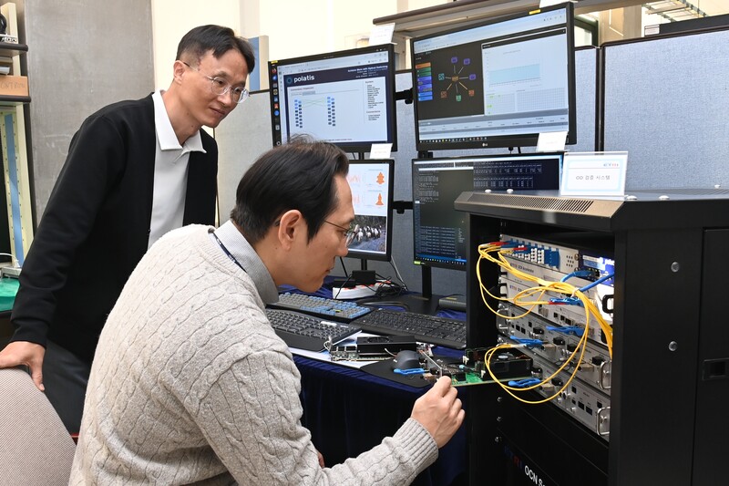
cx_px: 364
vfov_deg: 42.3
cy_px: 243
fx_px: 628
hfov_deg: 60.3
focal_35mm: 31
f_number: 7.1
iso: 1250
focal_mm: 21
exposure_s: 1/60
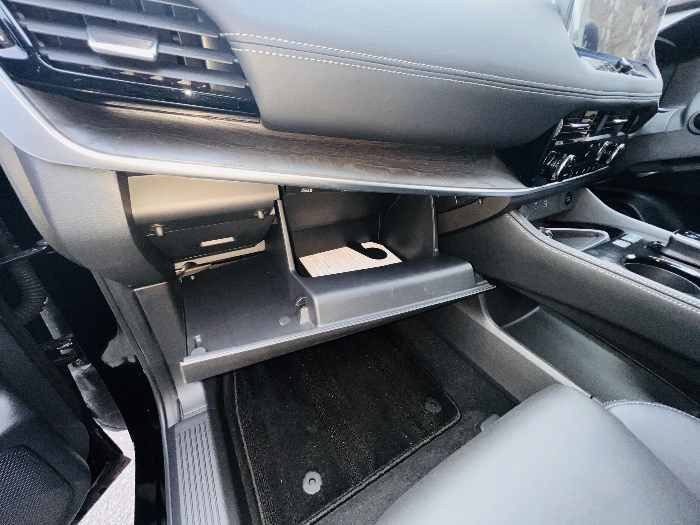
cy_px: 262
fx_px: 263
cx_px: 350
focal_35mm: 13
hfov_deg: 106.2
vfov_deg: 89.9
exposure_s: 1/86
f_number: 1.8
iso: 64
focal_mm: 1.57
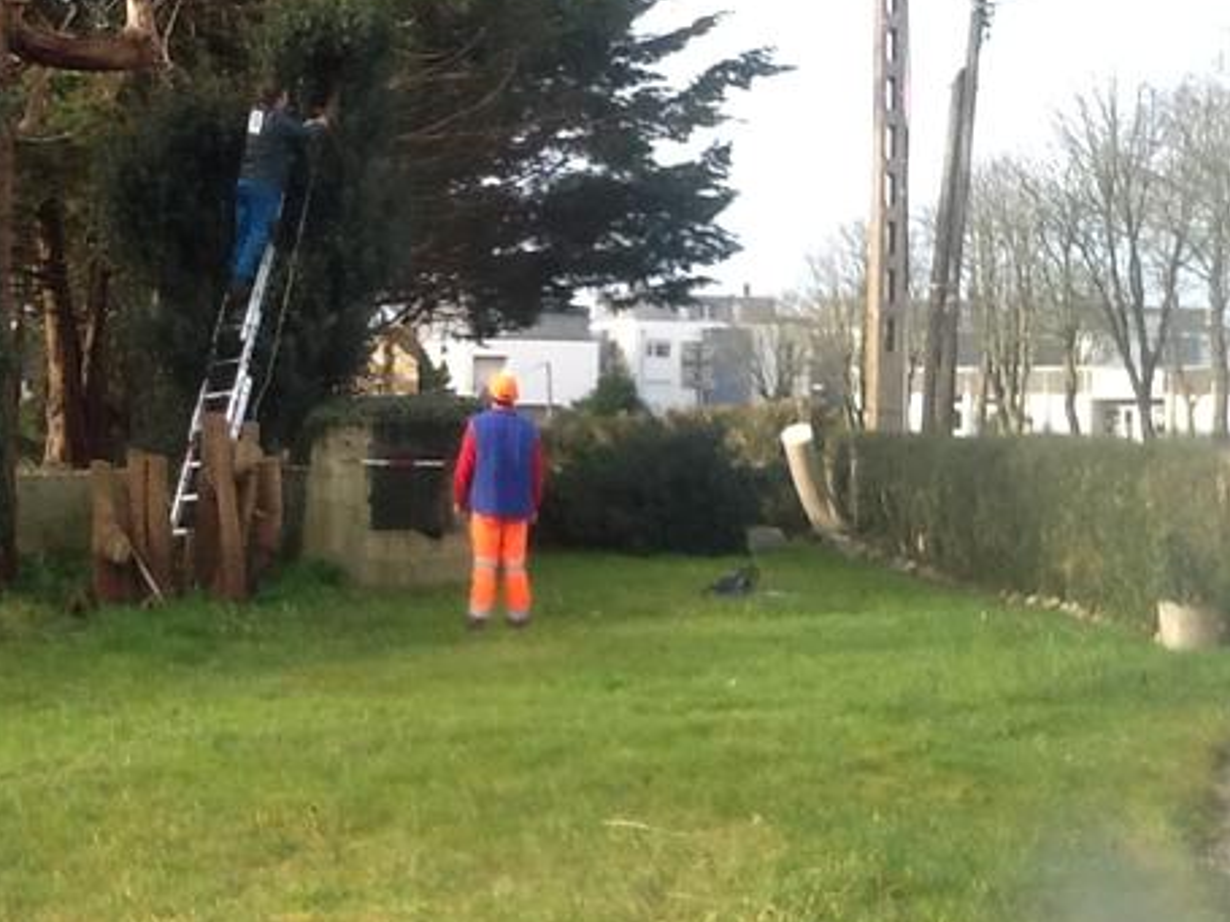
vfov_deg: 25.2
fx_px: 2060
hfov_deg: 33.1
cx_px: 487
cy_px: 354
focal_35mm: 58
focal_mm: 2.03
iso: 40
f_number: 2.4
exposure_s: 1/186
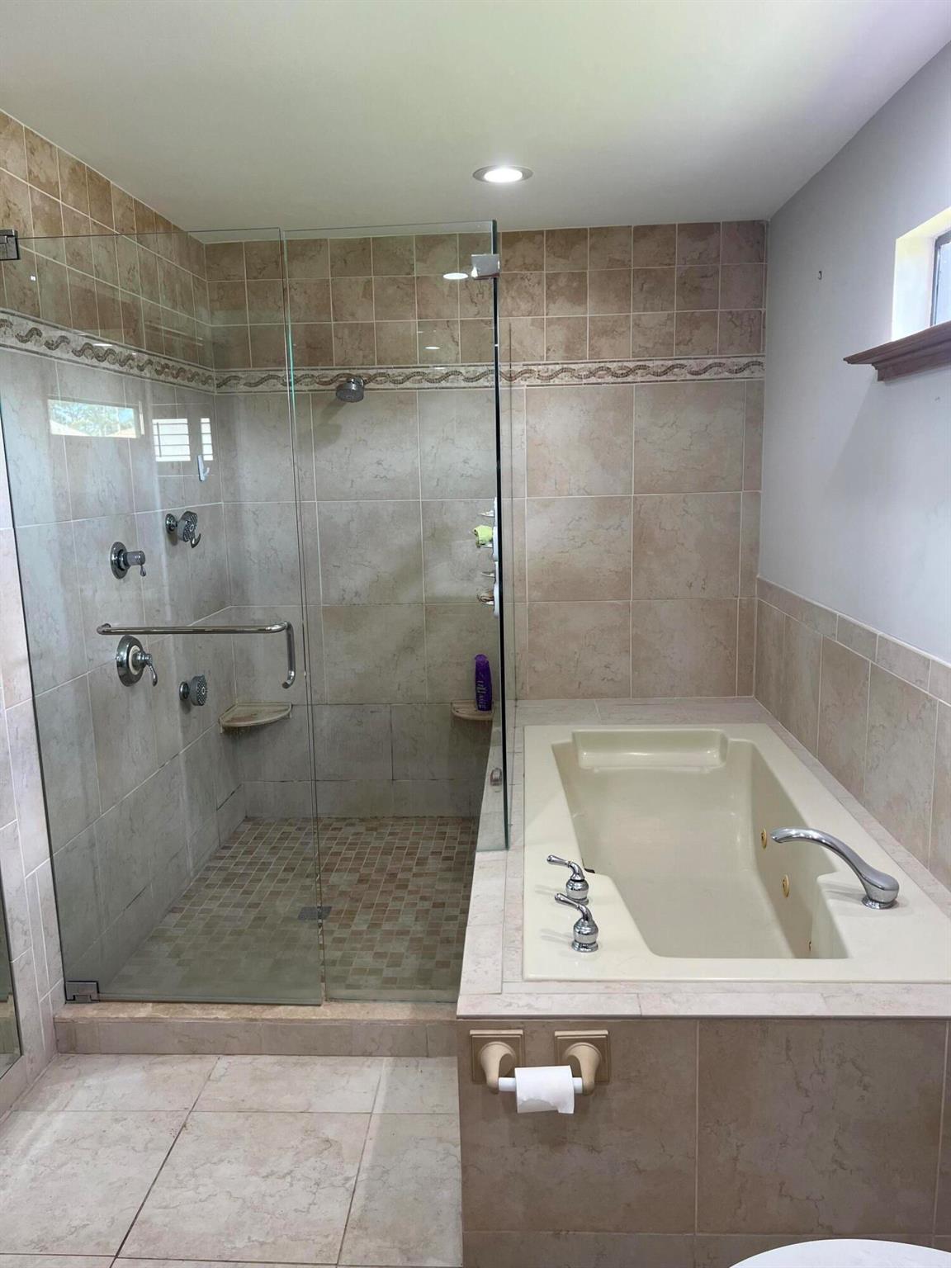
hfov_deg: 53.1
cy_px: 634
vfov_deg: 67.3
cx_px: 476
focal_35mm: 26
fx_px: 952
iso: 80
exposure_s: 1/120
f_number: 1.5
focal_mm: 5.7
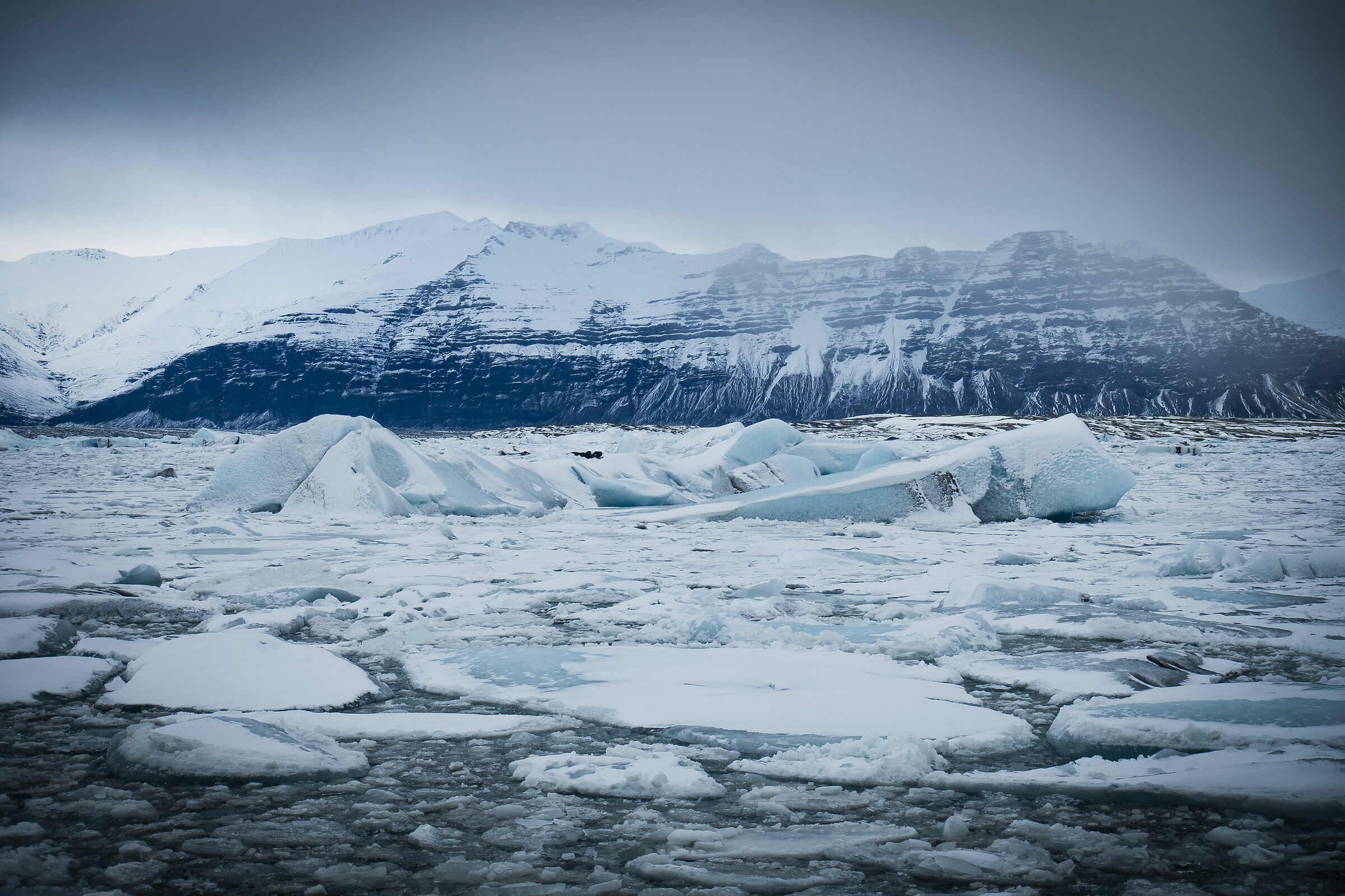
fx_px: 2615
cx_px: 672
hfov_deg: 28.8
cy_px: 448
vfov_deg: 19.5
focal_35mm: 70
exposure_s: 1/125
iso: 125
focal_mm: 25.7
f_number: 8
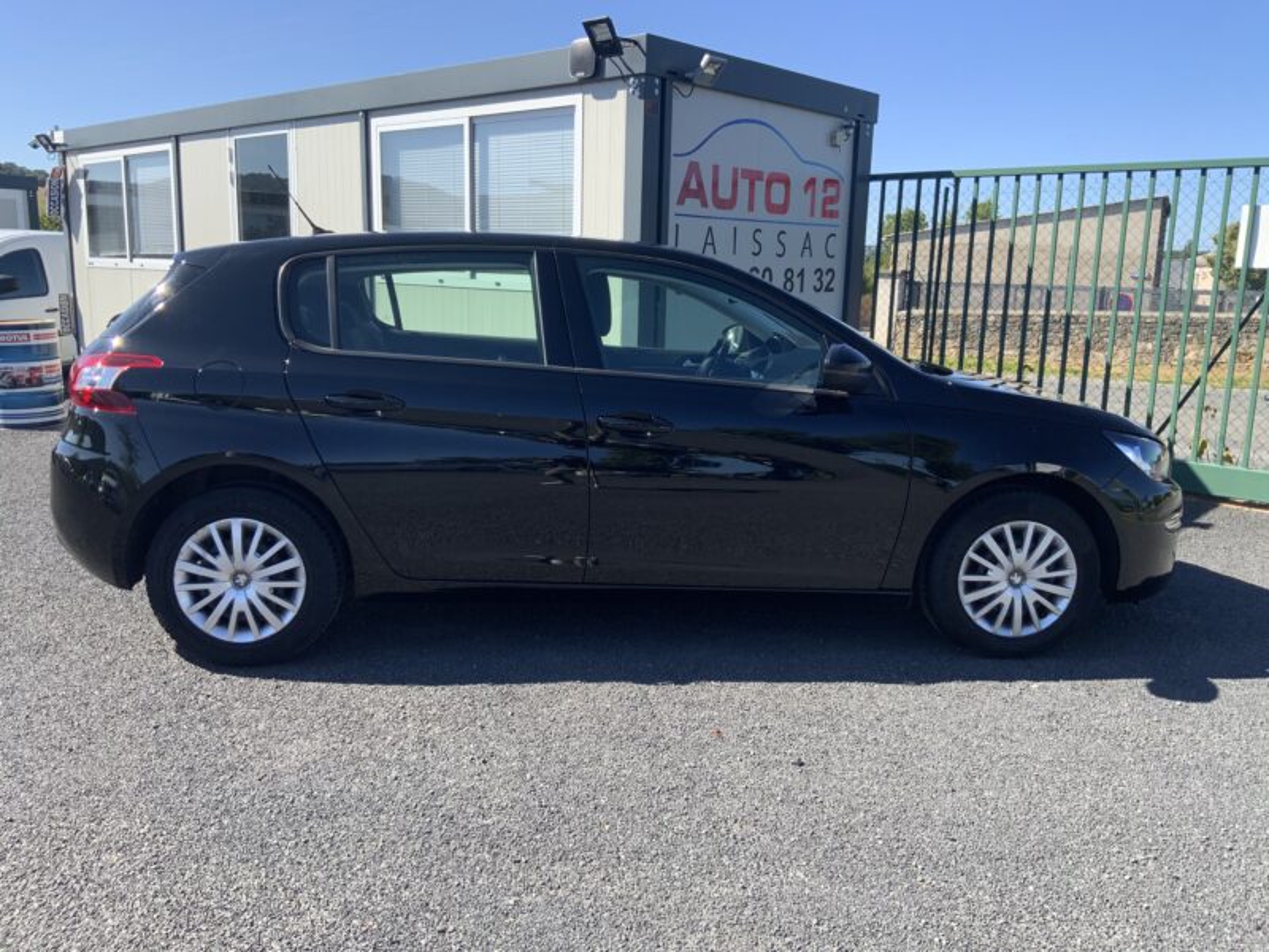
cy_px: 476
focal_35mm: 29
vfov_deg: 48.2
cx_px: 634
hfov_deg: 61.7
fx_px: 1063
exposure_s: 1/842
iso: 16
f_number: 1.8
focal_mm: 3
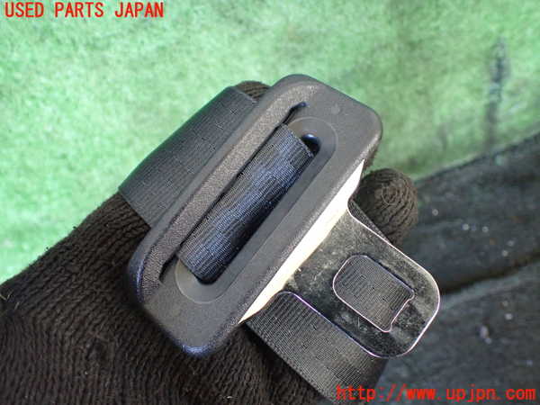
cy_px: 202
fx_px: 468
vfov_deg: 46.8
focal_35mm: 30
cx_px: 270
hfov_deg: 60.0
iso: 800
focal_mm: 5.4
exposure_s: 1/60
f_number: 2.3
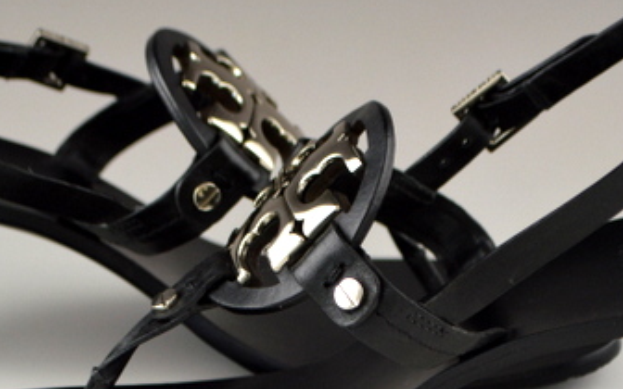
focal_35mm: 143
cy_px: 261
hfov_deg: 14.6
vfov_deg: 9.2
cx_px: 284
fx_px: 2429
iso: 400
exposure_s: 1/80
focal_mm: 45
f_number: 5.3
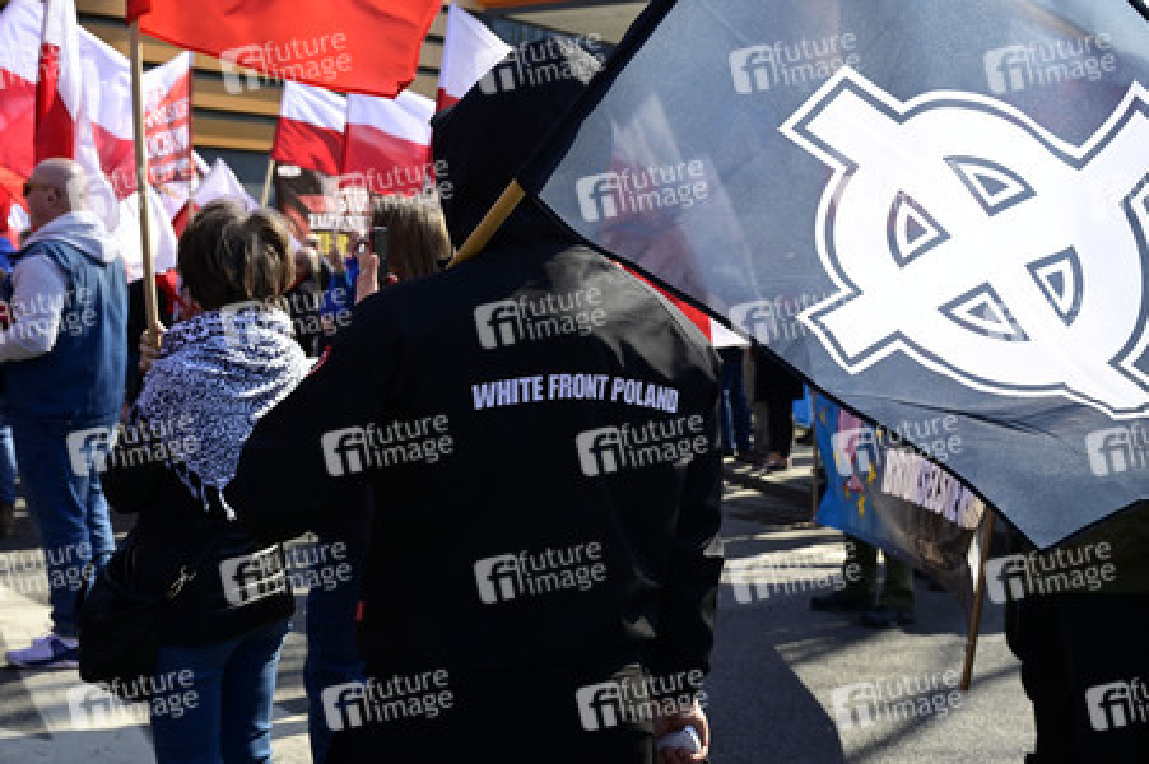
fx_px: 1499
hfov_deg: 41.9
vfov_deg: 28.6
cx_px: 574
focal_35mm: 47
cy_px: 382
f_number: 8
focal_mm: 47
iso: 250
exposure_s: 1/320
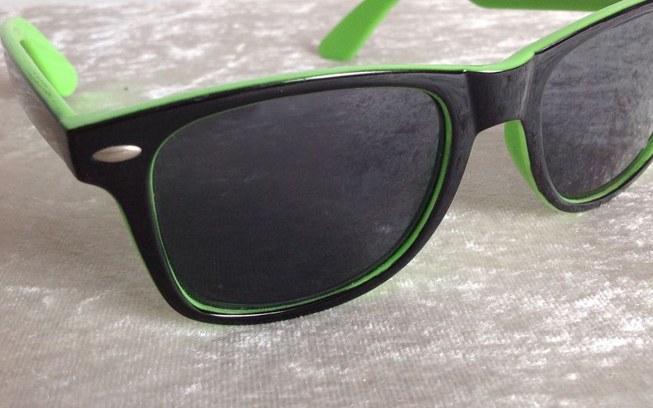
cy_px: 152
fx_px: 783
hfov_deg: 45.2
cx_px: 359
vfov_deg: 29.1
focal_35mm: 44
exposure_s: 1/120
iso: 80
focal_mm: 4.28
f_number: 2.4
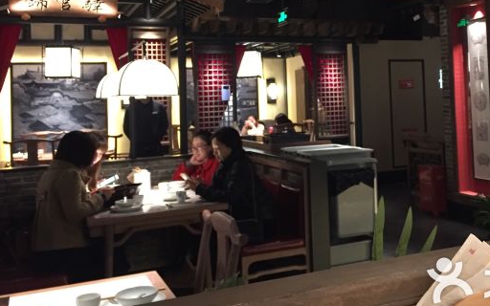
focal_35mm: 42
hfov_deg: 46.4
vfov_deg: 30.1
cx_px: 332
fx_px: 561
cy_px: 79
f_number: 2.2
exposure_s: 1/17
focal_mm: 4.15
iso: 250
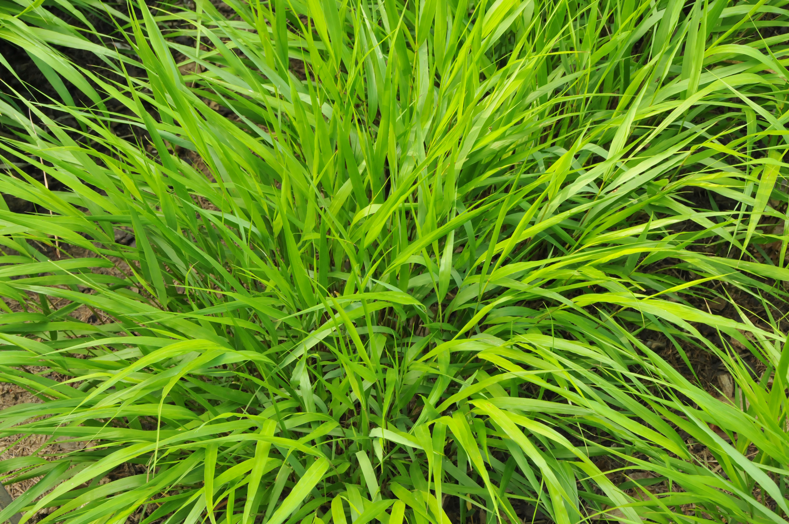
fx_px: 1642
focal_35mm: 75
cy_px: 262
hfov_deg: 27.0
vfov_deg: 18.1
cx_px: 394
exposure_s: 1/30
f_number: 13
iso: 800
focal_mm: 50
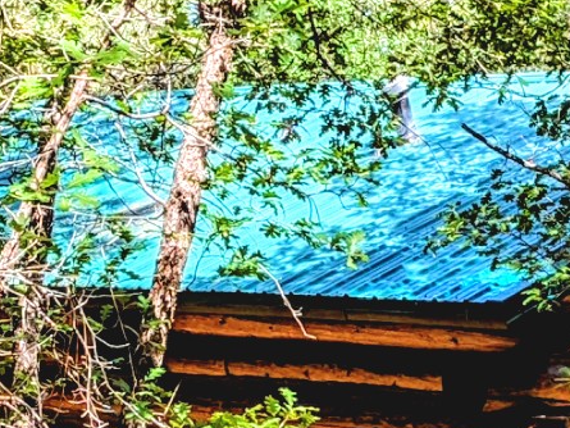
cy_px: 27
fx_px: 2273
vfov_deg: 10.7
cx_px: 269
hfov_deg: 14.3
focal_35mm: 138
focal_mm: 6.81
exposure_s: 1/960
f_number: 1.85
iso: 46
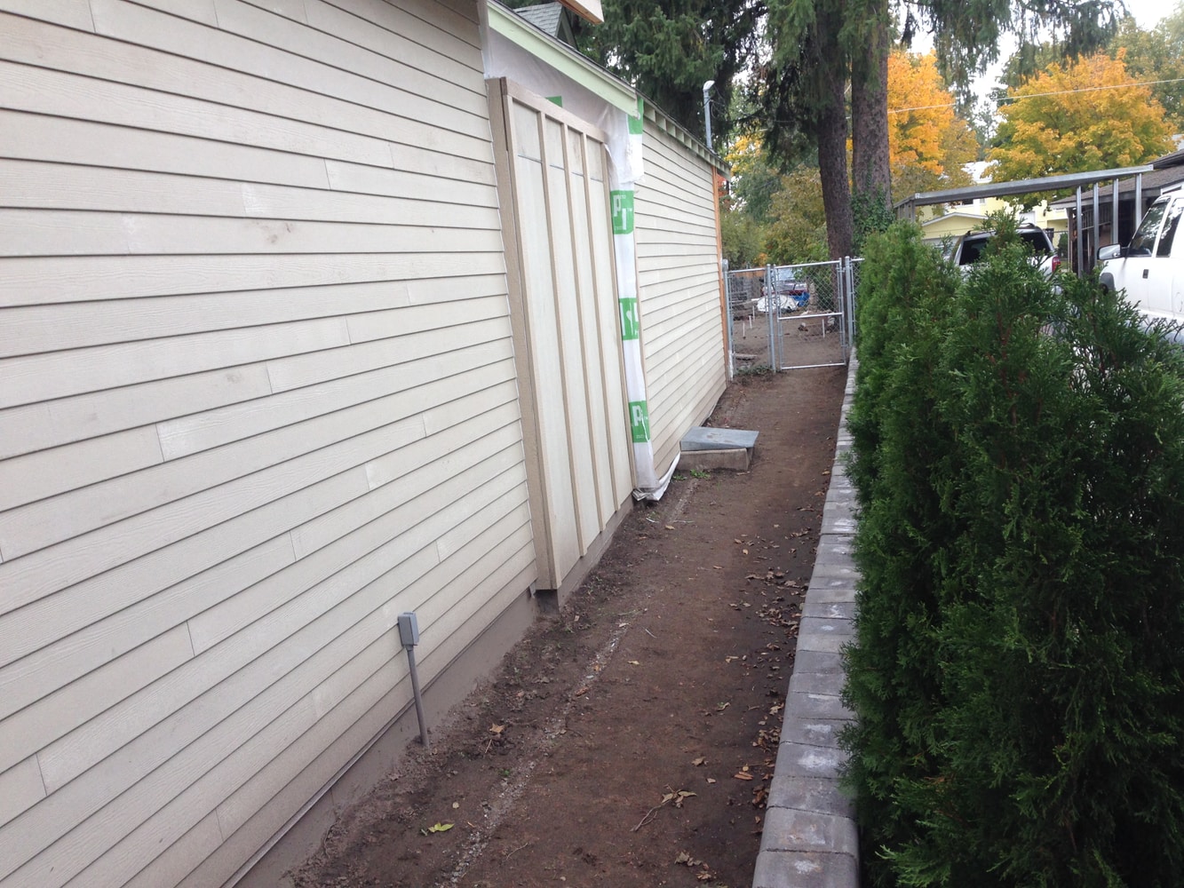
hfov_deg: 55.3
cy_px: 444
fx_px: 1129
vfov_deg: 43.0
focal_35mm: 33
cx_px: 592
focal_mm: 4.12
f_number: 2.4
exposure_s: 1/120
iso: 64
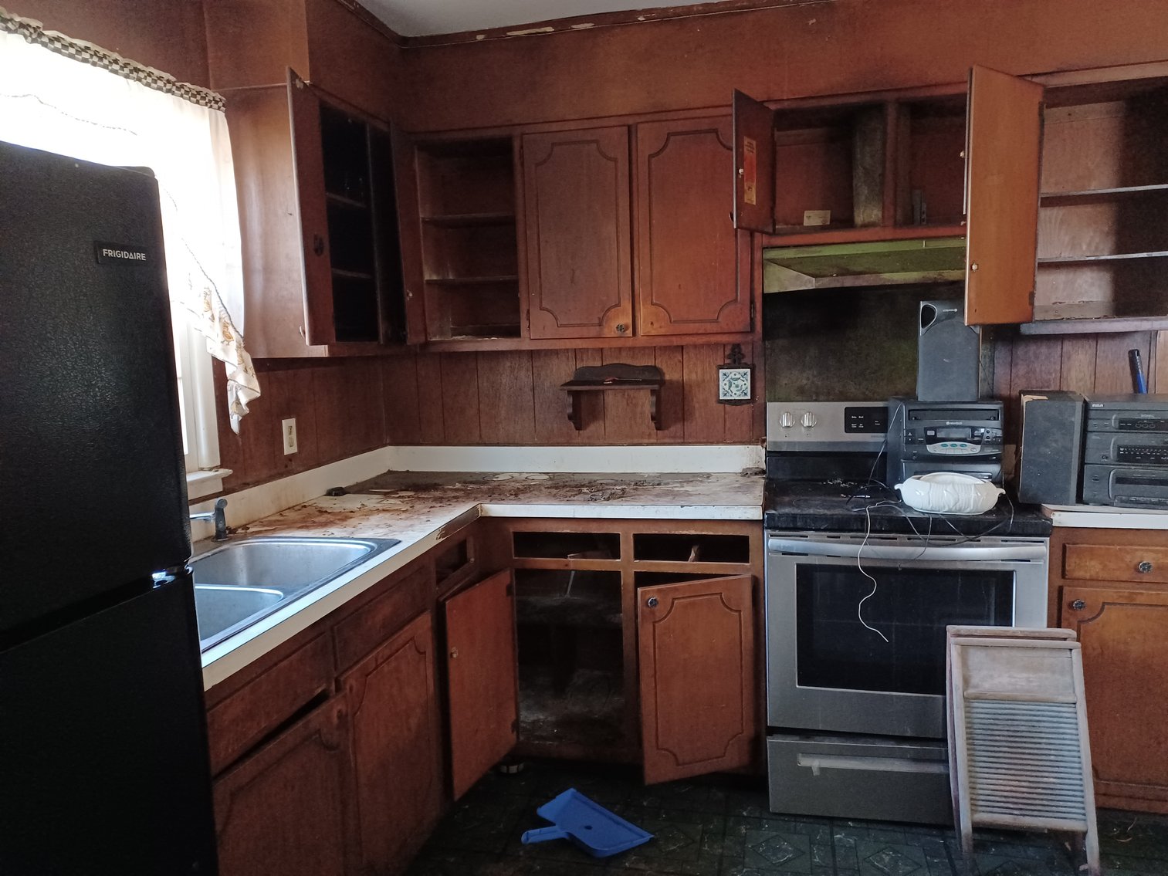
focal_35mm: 25
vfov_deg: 54.9
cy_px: 438
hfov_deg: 69.4
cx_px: 584
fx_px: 844
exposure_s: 1/24
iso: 640
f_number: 1.8
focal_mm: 4.6
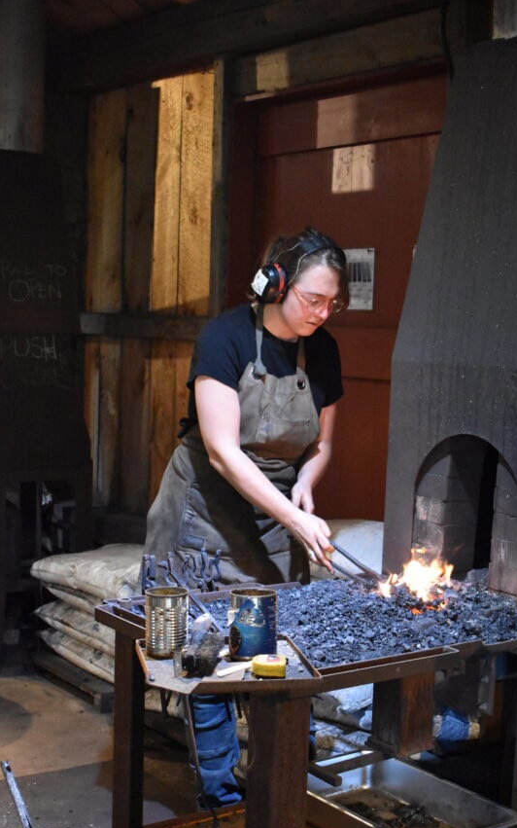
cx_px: 244
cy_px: 436
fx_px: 1240
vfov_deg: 36.9
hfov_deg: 23.6
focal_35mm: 55
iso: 7200
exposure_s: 1/60
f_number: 4.5
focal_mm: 34
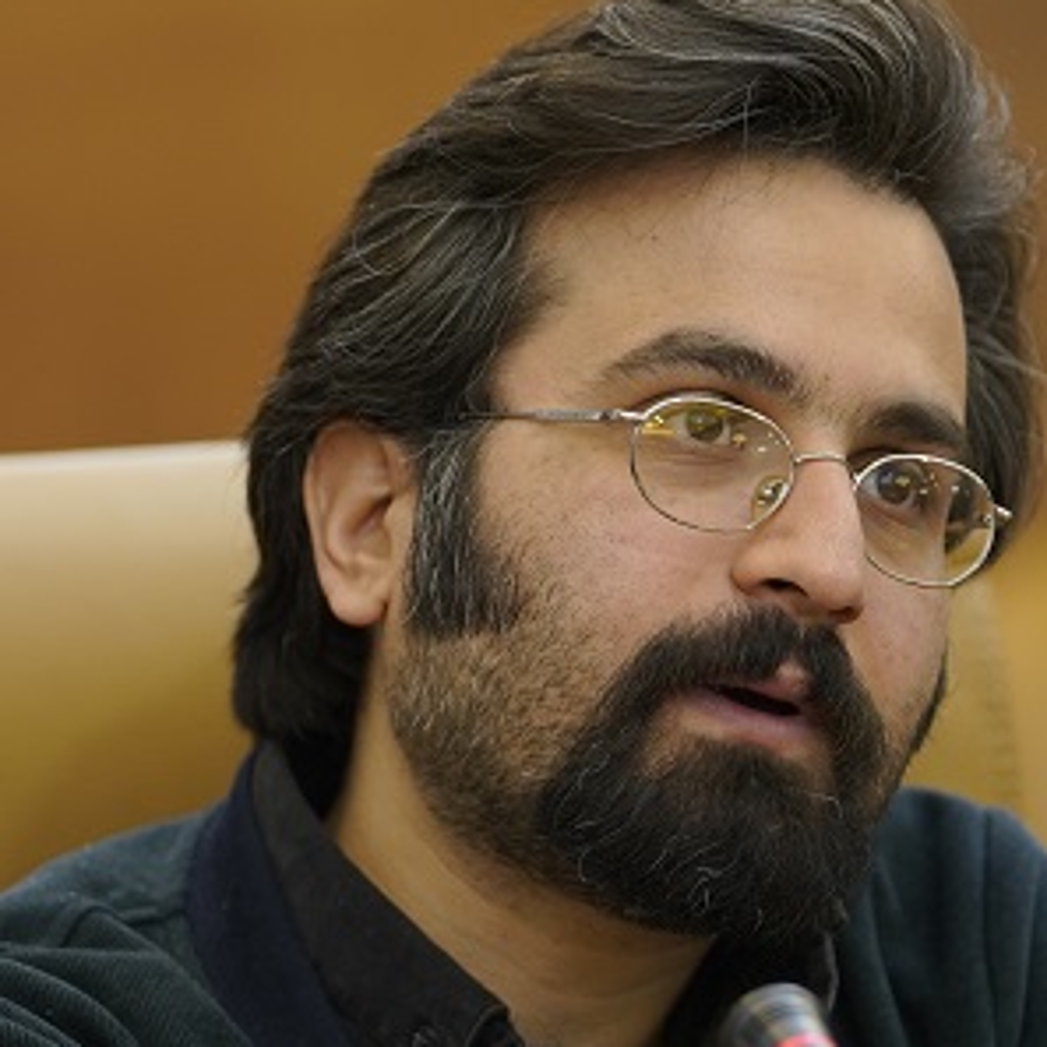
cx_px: 508
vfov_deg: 5.2
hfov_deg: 5.2
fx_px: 11532
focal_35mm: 337
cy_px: 749
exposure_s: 1/100
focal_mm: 147
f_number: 2.8
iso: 1250
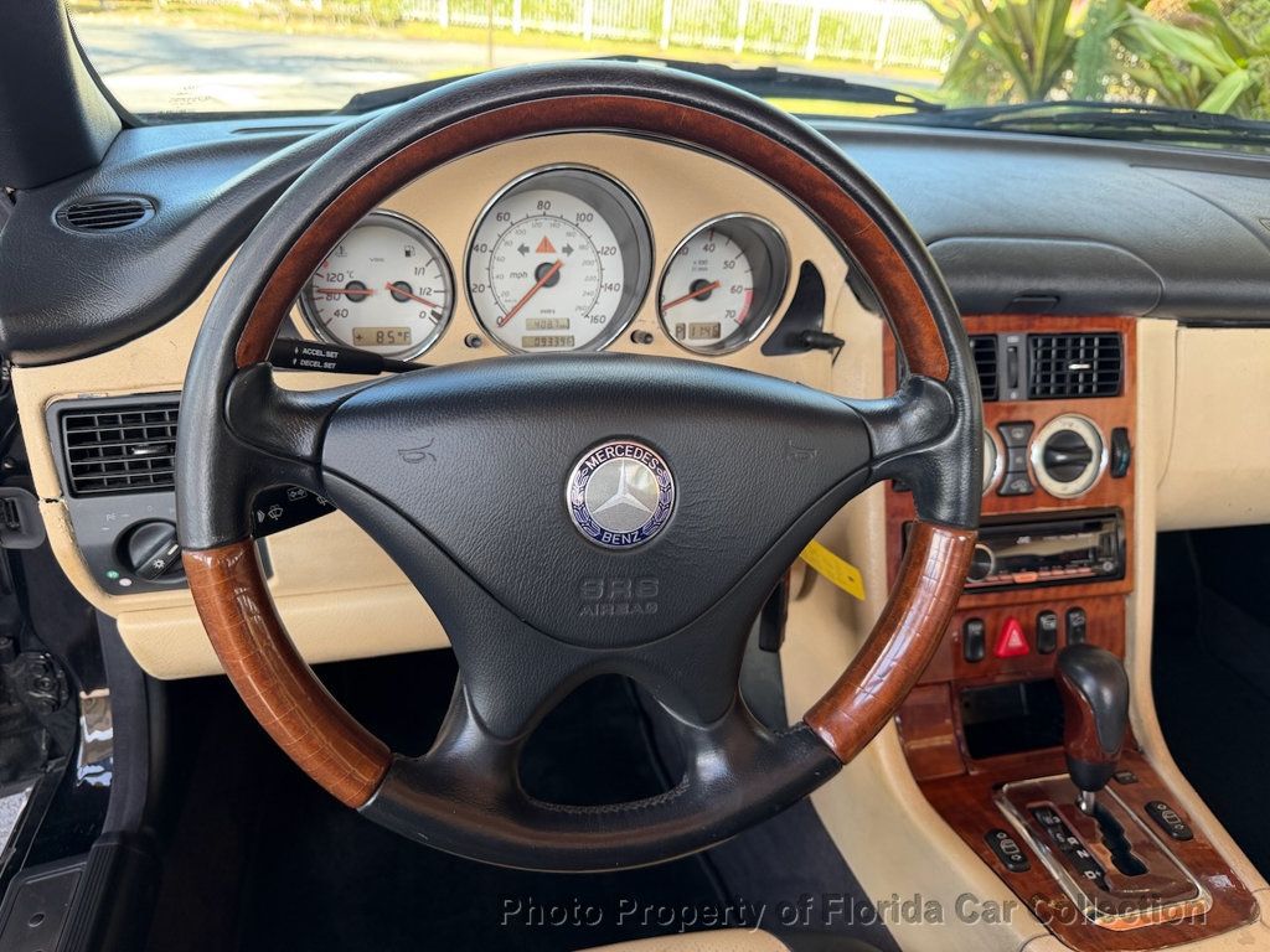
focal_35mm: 24
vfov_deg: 56.8
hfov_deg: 71.6
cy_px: 476
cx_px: 635
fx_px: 881
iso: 80
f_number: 1.78
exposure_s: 1/121
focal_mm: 6.76
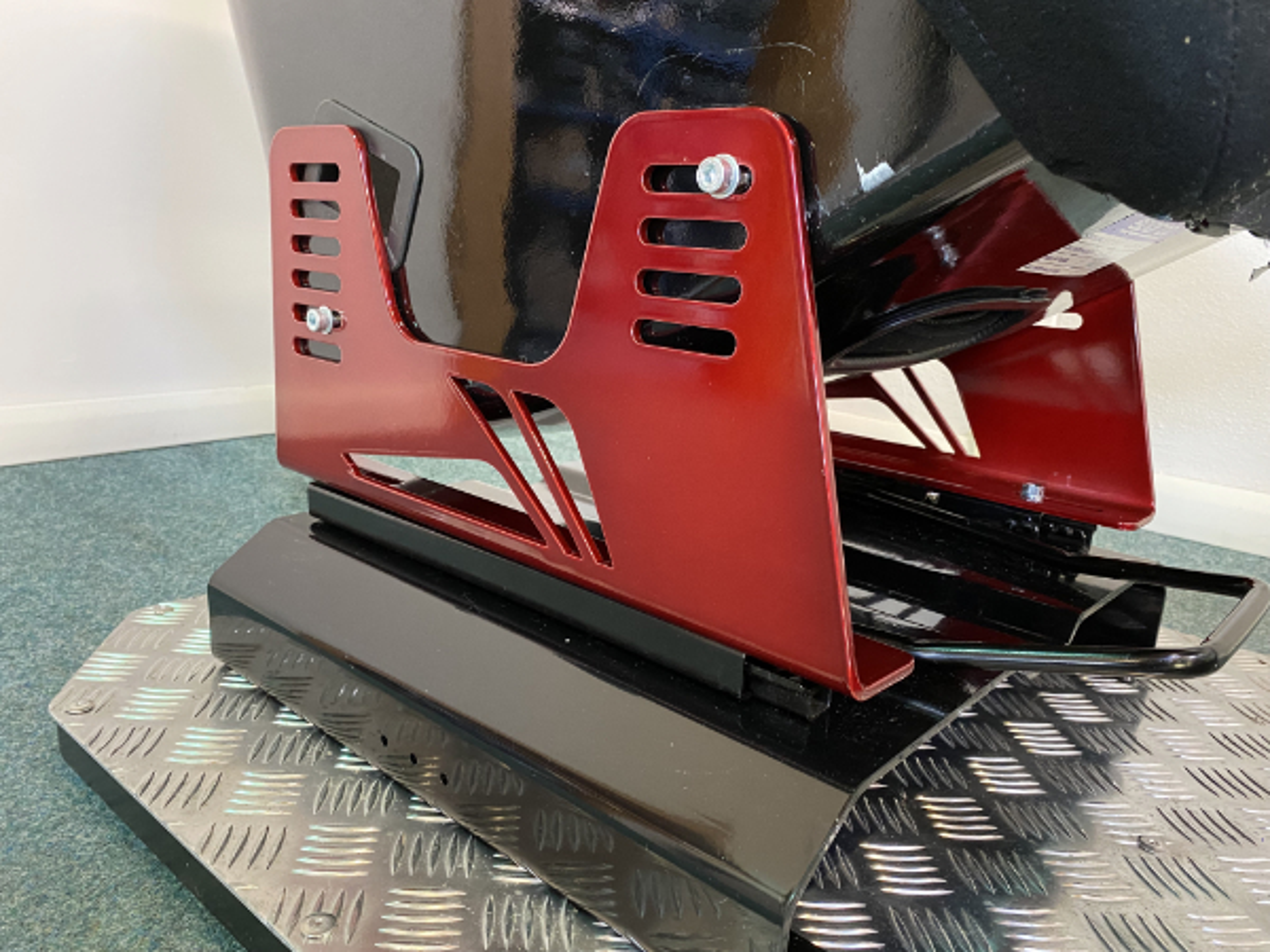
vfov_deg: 53.1
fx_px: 954
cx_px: 635
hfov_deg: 67.3
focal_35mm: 26
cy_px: 476
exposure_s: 1/33
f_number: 1.8
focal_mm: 4.2
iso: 500
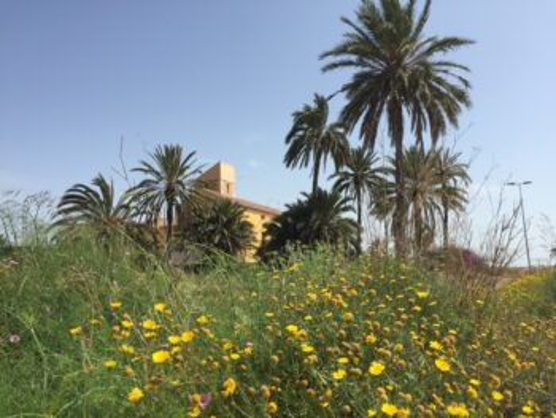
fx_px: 466
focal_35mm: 29
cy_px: 209
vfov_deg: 48.3
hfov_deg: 61.6
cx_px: 278
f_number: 2.2
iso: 32
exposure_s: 1/2198
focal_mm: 4.15
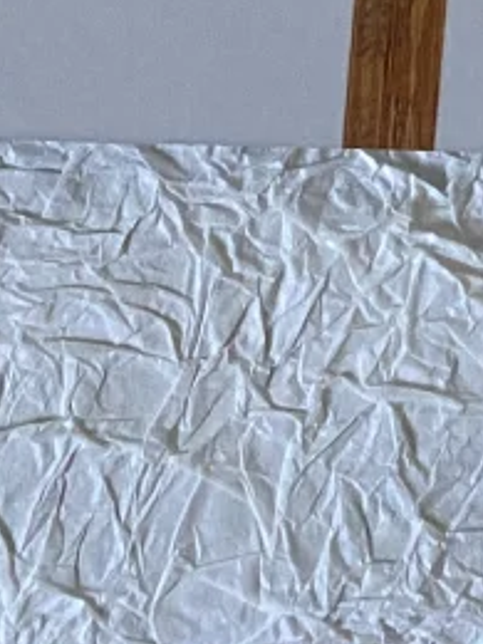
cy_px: -983
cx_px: 778
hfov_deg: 9.9
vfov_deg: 11.1
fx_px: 2679
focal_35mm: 144
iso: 125
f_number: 1.8
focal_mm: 4.25
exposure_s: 1/63
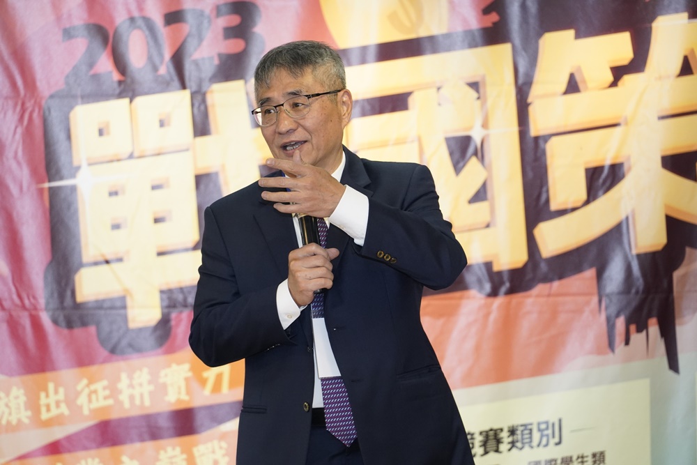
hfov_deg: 10.3
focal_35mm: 200
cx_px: 348
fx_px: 3873
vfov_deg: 6.9
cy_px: 232
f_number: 5.6
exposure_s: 1/250
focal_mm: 200
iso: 5000
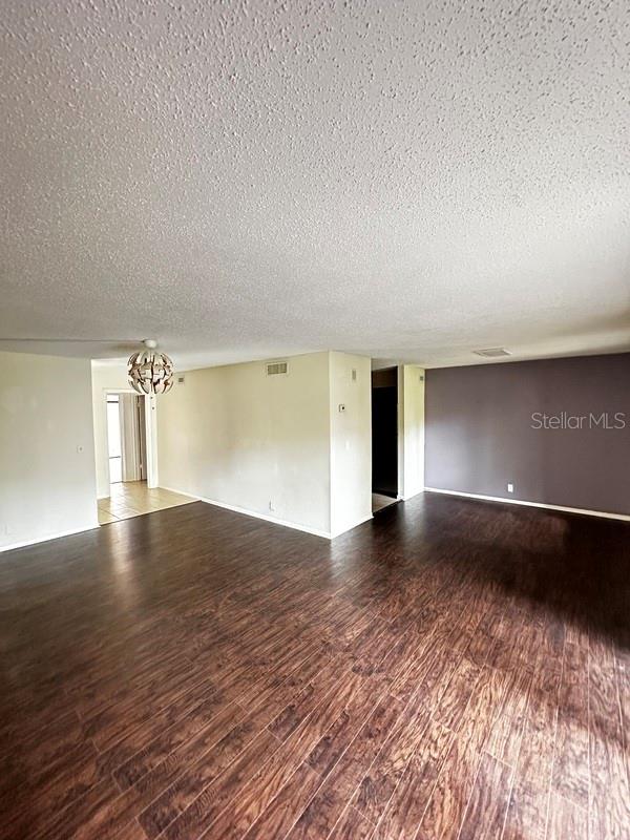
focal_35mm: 14
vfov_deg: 102.1
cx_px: 315
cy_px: 420
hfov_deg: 85.7
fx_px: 340
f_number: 2.2
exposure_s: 1/60
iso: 1000
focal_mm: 2.22
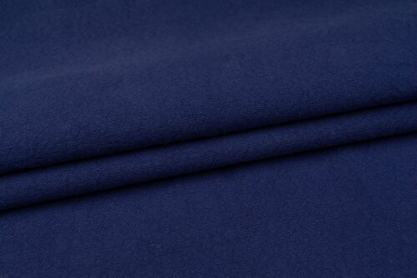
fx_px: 811
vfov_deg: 19.5
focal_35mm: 70
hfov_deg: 28.8
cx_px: 208
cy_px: 139
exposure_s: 1/125
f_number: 14
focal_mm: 70
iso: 50
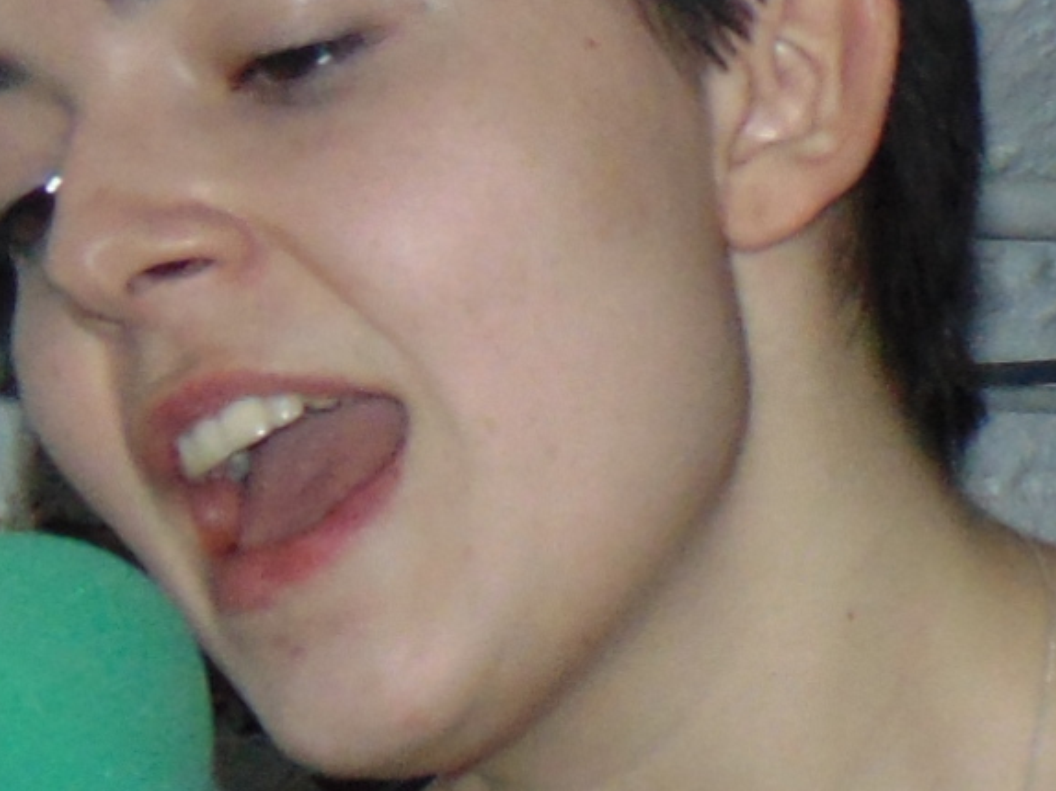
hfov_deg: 6.1
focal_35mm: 318
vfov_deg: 4.7
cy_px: 482
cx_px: 1867
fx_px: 9697
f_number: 3.5
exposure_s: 1/60
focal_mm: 9
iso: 200
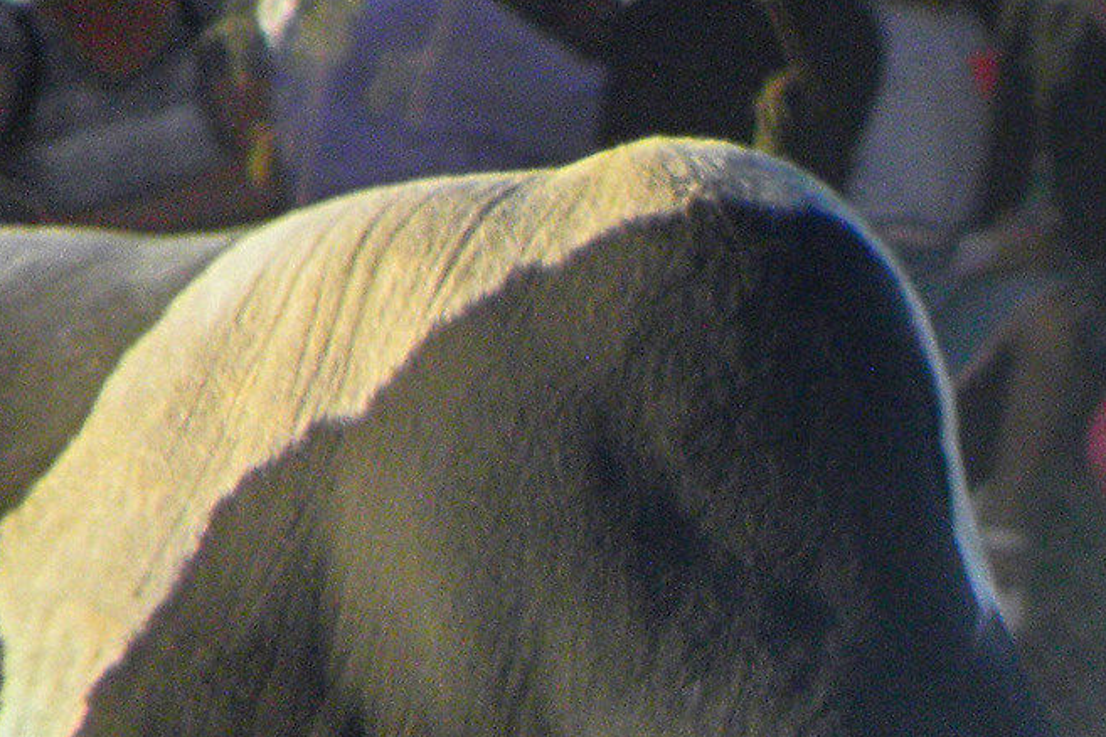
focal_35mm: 2196
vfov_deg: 0.6
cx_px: 1136
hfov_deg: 0.9
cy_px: 1270
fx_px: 67461
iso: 125
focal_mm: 103.04
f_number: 5
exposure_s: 1/250
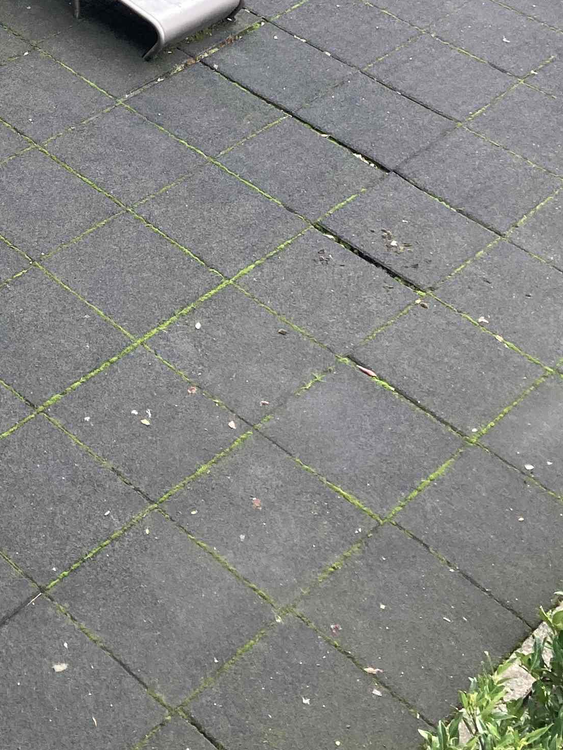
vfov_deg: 23.3
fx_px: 1669
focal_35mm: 77
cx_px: -87
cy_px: -133
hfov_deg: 18.3
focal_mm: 3.99
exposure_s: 1/60
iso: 50
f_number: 1.8
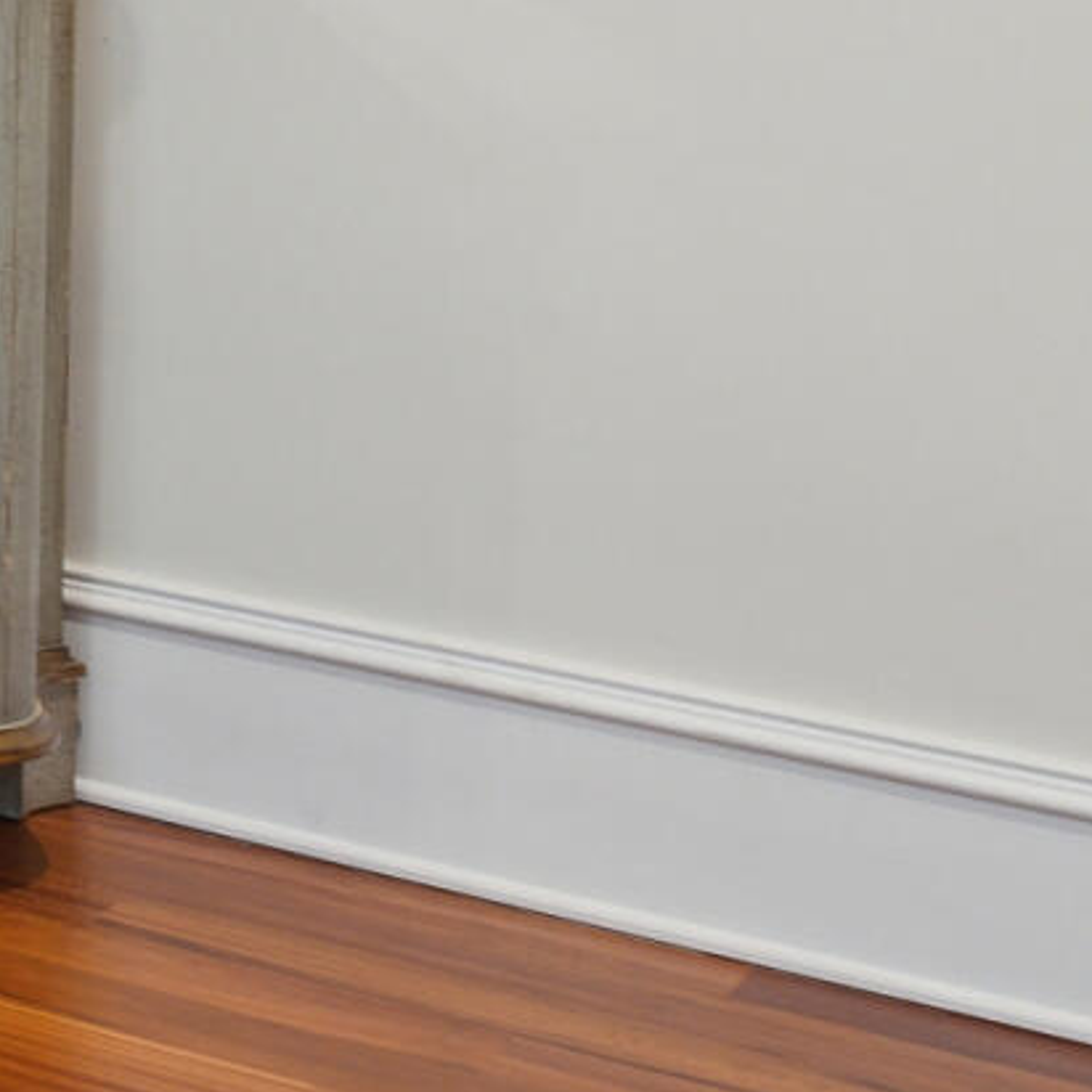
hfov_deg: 10.1
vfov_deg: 16.3
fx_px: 3533
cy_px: -451
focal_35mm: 99
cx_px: -2515
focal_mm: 16
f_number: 7.1
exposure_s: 1/6
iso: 400
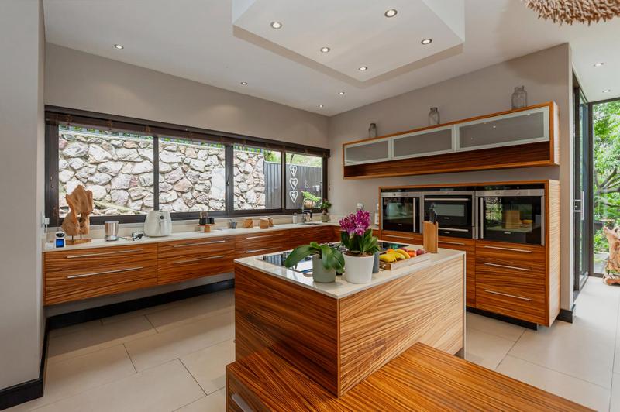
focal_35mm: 16
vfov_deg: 73.6
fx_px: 275
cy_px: 206
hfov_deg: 96.8
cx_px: 310
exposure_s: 1/125
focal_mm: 16
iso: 400
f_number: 7.1
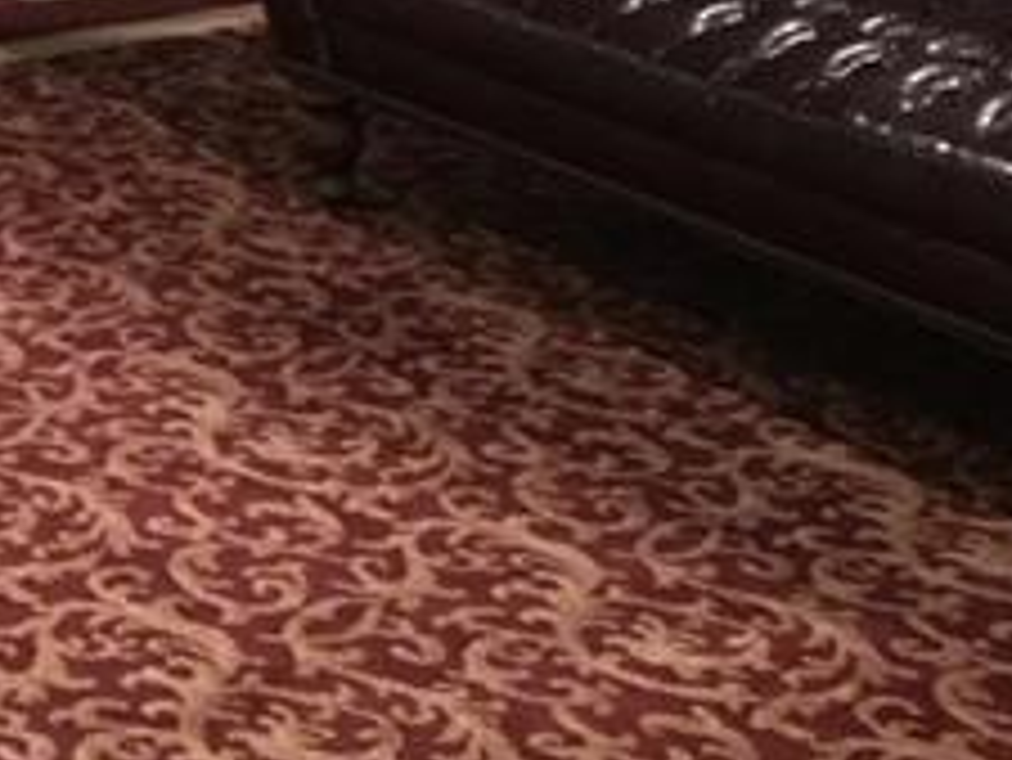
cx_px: -162
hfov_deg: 14.5
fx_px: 3861
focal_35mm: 132
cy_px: -562
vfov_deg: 10.6
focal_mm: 4.15
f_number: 2.2
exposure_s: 1/4
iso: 100
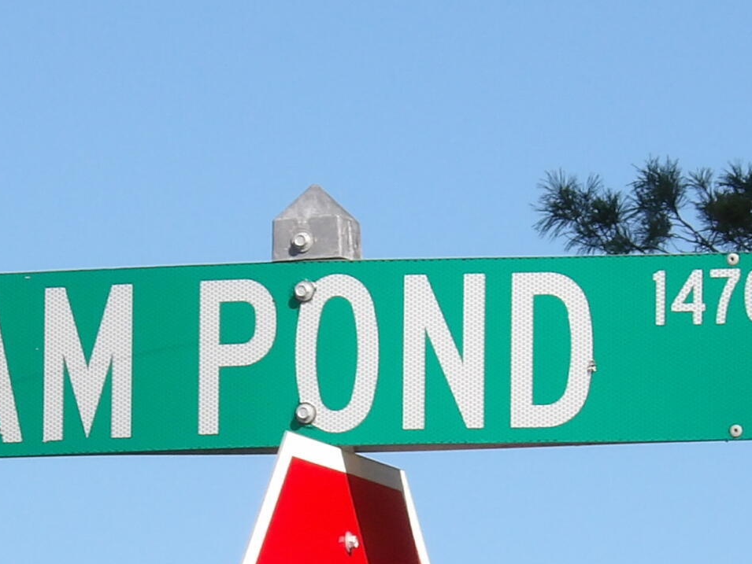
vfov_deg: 3.3
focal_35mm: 449
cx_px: 415
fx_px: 9758
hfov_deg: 4.4
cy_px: 481
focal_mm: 25.6
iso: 100
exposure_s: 1/246
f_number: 7.4
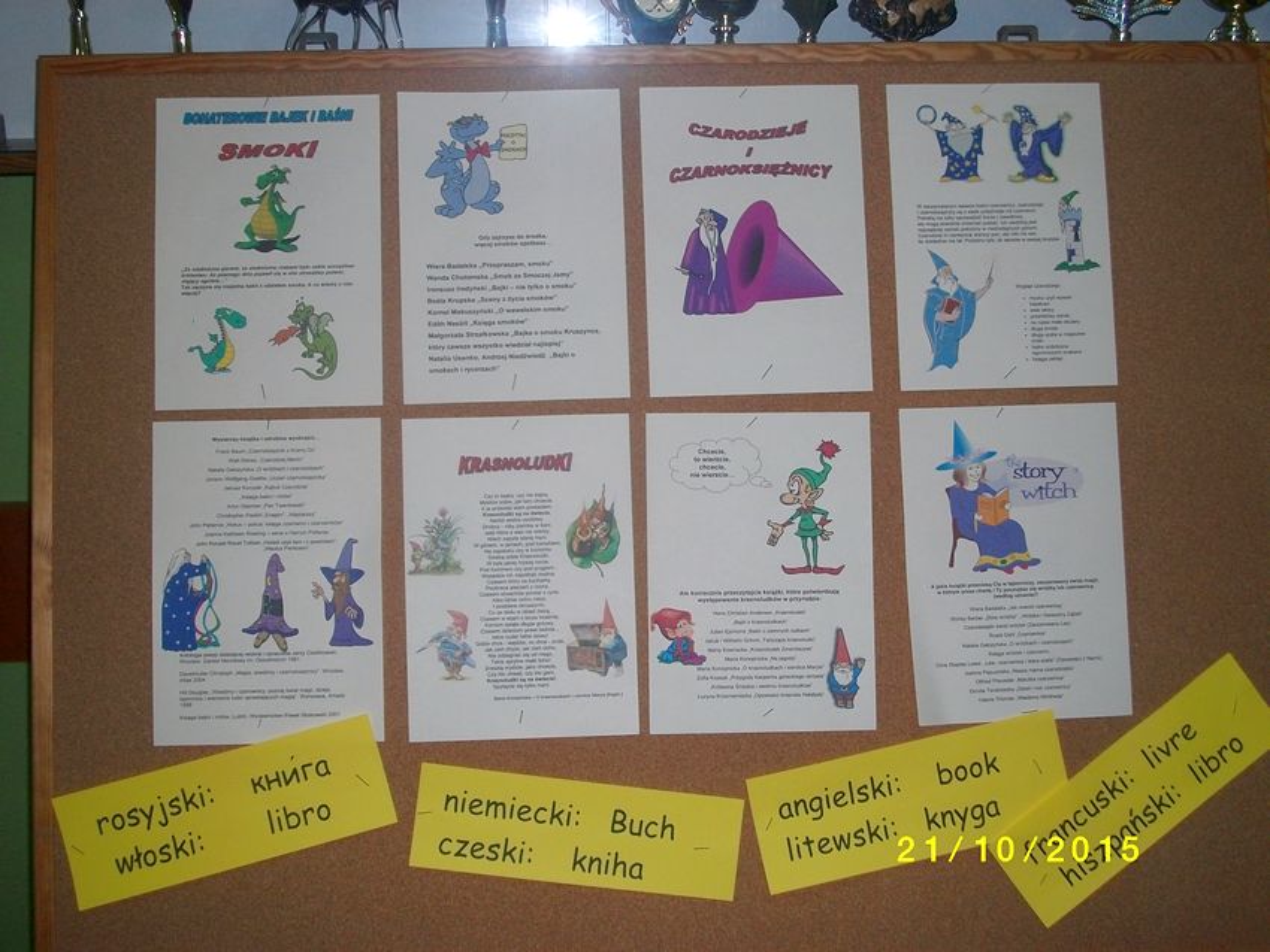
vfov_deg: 36.0
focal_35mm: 40
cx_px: 635
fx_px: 1468
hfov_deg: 46.8
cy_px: 476
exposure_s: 1/50.3
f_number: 3.2
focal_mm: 7.1
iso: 125
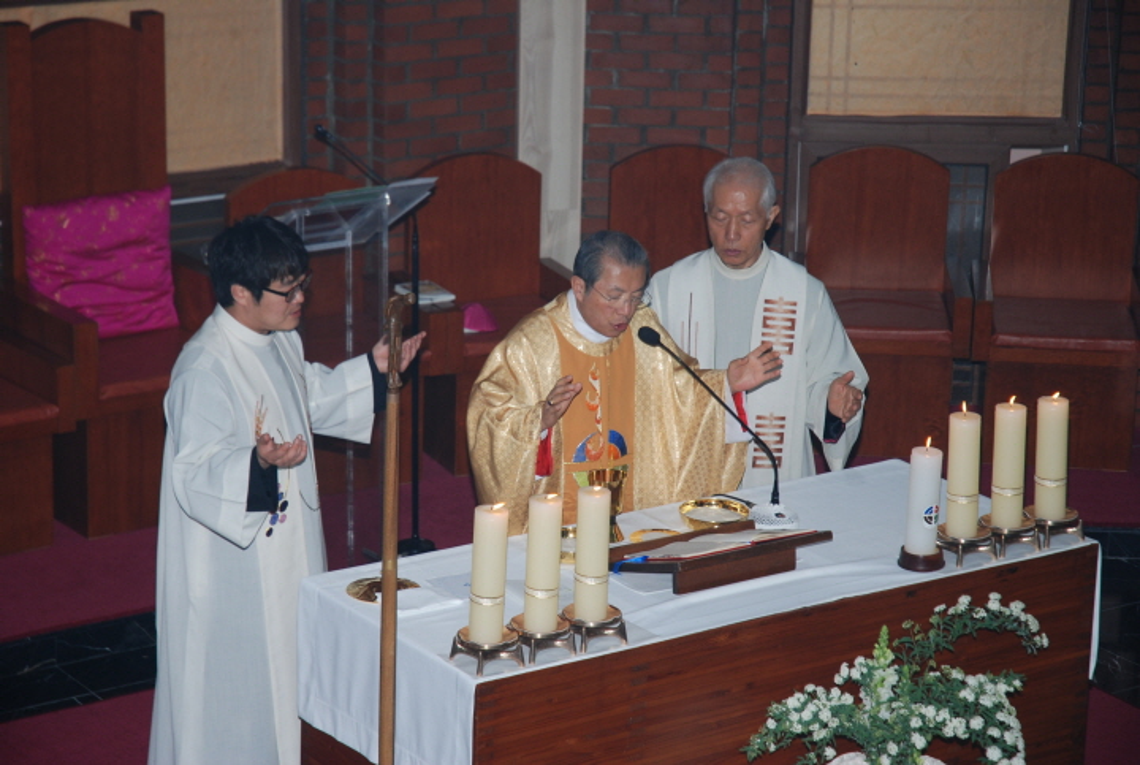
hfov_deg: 19.4
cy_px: 382
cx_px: 570
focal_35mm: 105
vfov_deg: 13.1
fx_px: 3331
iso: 200
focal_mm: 70
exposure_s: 1/60
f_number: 4.5
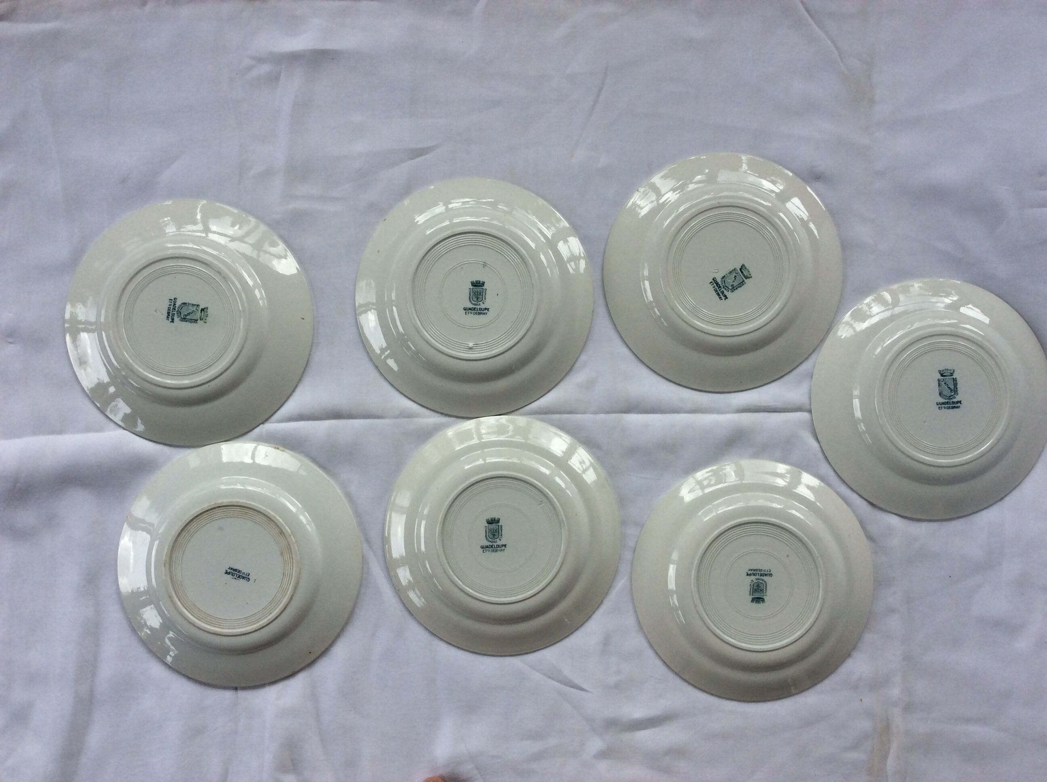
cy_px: 391
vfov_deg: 44.1
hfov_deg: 56.9
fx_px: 966
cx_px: 524
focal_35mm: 32
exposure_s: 1/283
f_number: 2.4
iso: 32
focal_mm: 3.3
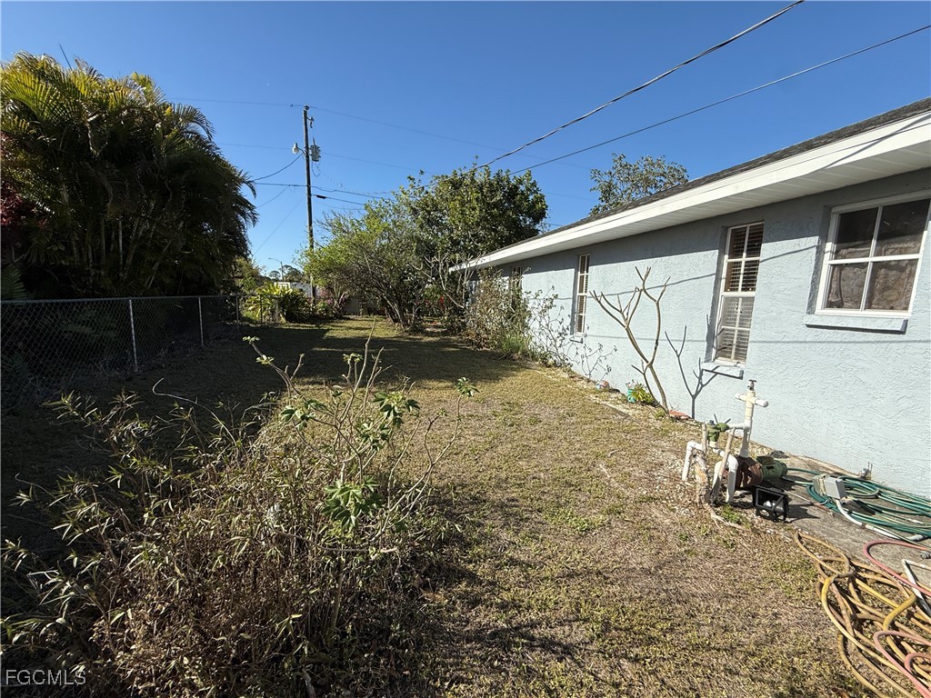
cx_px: 466
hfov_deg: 102.1
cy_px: 349
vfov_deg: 85.7
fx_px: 377
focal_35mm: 14
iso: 50
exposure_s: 1/2320
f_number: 2.2
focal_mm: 2.22
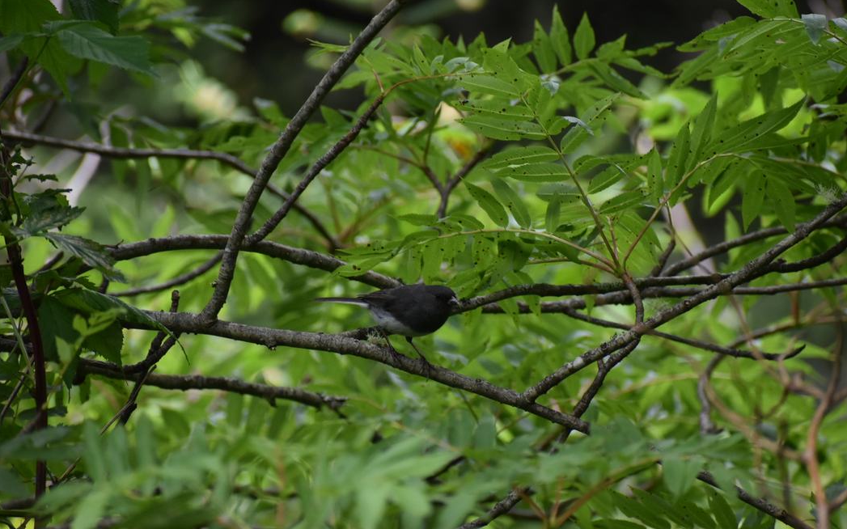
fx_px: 10617
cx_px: 423
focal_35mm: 460
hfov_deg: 4.6
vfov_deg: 2.9
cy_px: 256
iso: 800
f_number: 6.3
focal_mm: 300
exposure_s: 1/500
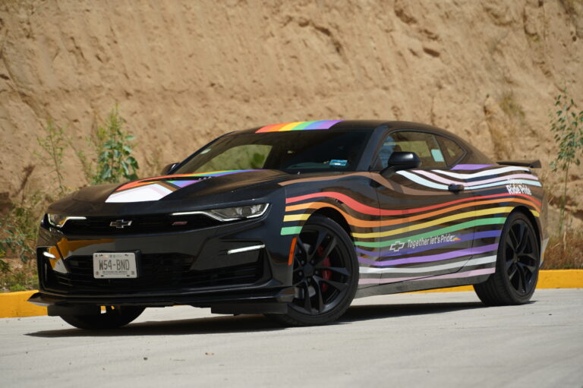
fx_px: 2185
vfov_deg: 10.1
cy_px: 194
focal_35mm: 135
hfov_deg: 15.2
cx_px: 292
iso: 100
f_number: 5
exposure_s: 1/400
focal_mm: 135
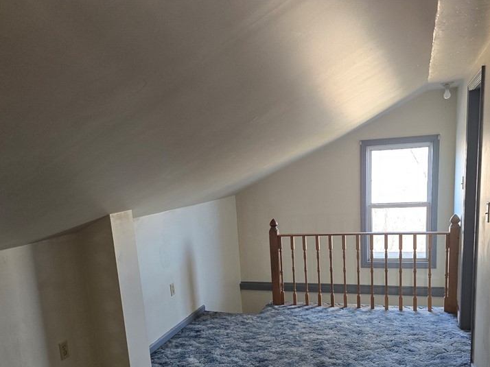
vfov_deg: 42.0
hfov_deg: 55.4
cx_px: 247
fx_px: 467
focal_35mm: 33
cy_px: 261
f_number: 1.7
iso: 200
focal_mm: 6.3
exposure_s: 1/120
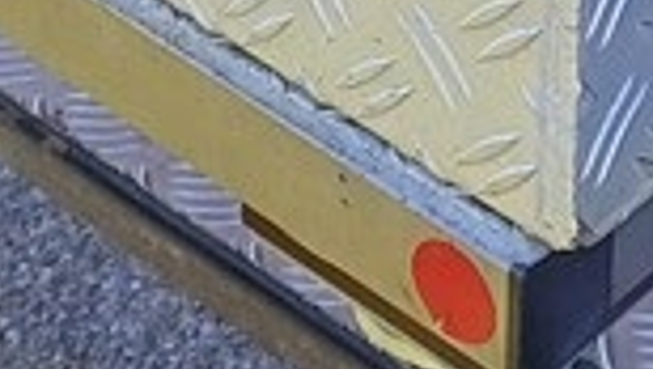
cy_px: -1048
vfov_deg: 5.8
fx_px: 3137
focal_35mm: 181
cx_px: 297
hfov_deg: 11.9
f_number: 1.8
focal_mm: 4.65
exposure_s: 1/189
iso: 50
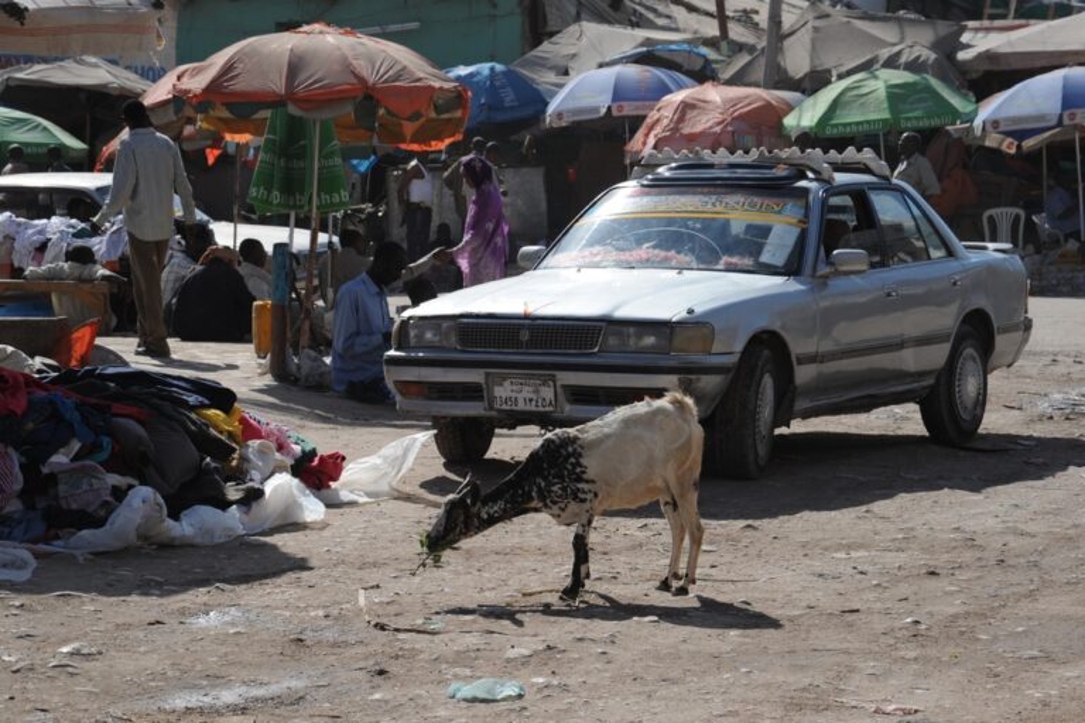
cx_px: 542
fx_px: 3014
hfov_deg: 20.4
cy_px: 362
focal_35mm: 100
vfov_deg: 13.7
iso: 640
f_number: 14
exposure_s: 1/800
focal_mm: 100
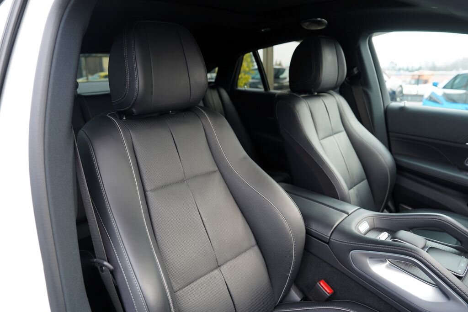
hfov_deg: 73.7
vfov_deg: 53.1
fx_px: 312
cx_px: 234
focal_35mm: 24
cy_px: 156
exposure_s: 1/60
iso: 100
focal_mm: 24
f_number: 4
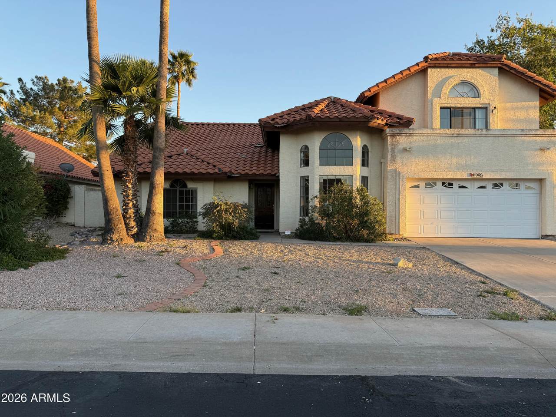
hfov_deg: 71.6
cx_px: 278
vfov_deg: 56.8
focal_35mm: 24
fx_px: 385
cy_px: 208
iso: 80
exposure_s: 1/532
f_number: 1.78
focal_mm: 6.76
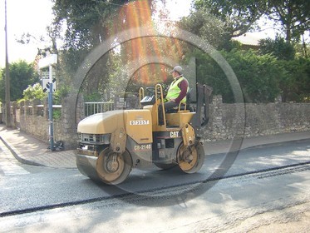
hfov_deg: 51.3
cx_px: 155
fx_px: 322
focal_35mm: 36
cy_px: 116
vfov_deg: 39.7
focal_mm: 4.7
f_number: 2.6
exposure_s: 1/225
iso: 100
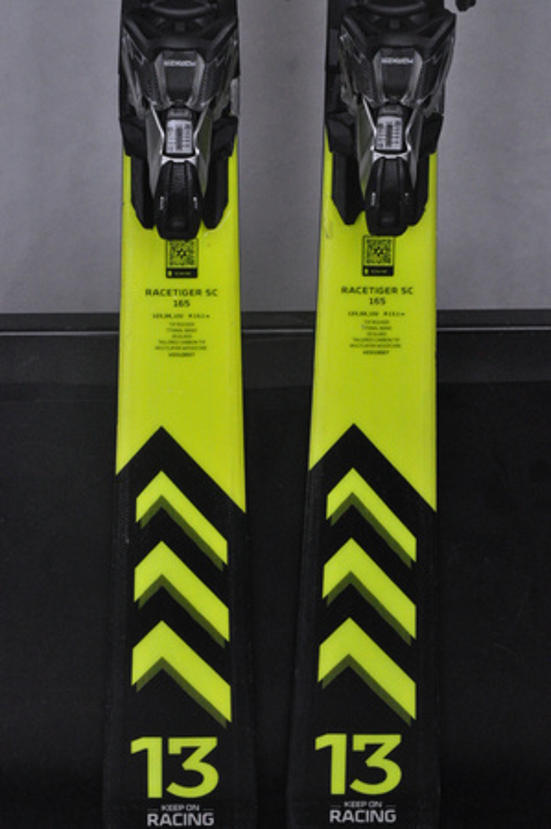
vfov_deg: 18.2
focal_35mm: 112
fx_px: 2589
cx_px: 276
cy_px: 414
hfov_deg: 12.2
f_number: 9.5
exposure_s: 1/125
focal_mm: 75
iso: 3200
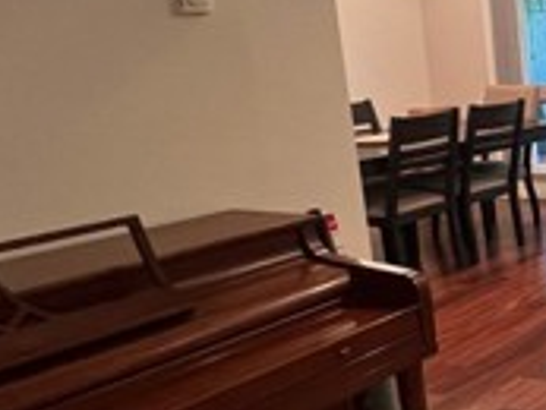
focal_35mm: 48
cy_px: 161
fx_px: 758
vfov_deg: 30.2
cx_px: 896
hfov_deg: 25.0
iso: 250
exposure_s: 1/60
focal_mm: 1.57
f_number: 1.8
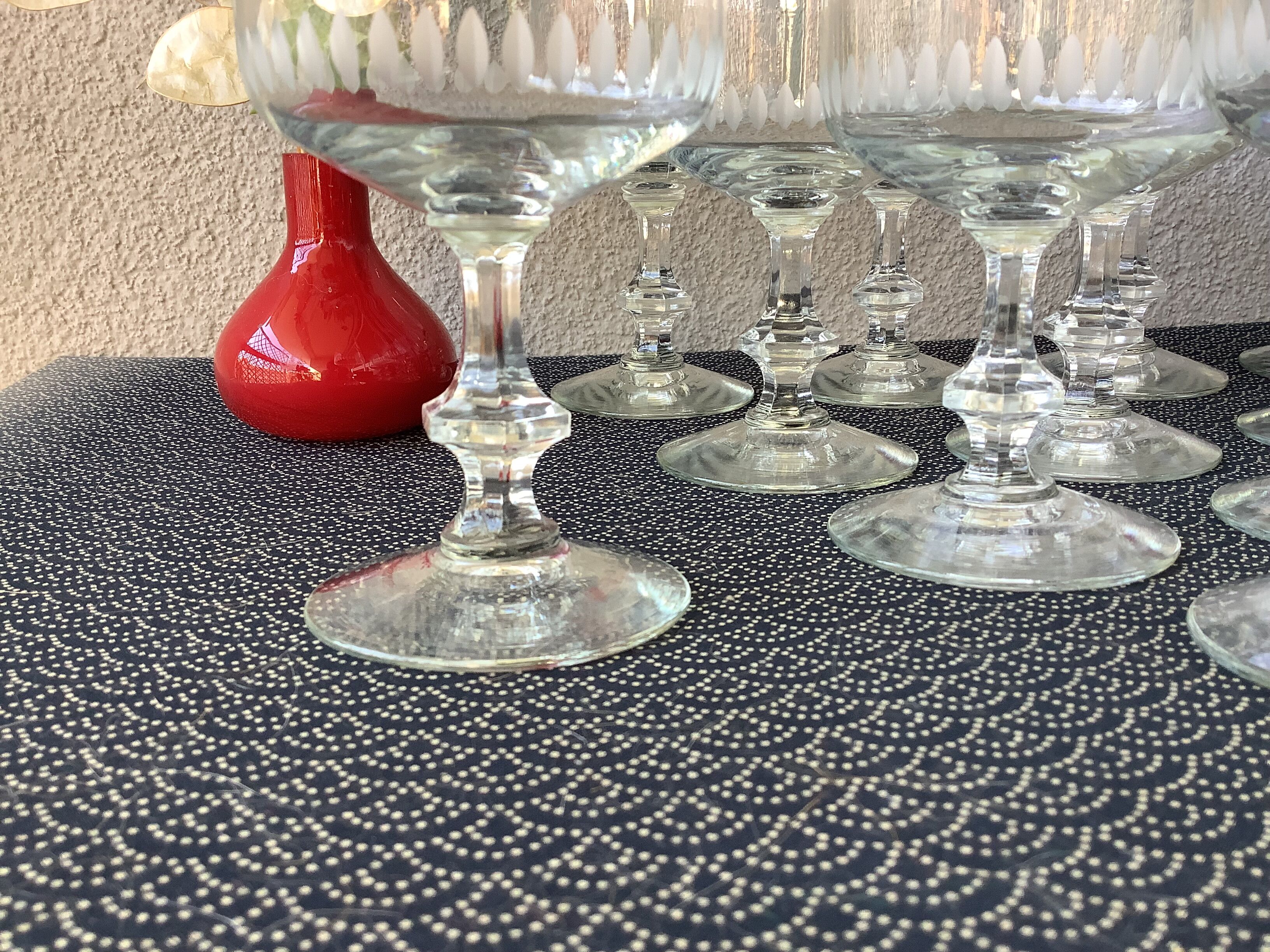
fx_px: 1137
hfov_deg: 58.4
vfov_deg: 45.4
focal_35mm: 31
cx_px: 635
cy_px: 476
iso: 50
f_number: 2.4
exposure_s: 1/60
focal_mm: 3.3
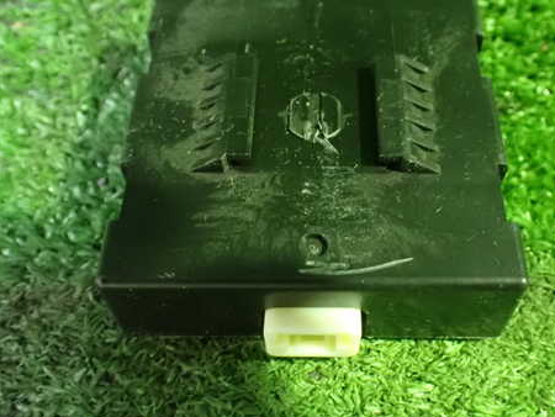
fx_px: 642
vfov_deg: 36.0
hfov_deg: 46.5
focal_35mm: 40
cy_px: 208
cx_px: 329
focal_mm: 5.4
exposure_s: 1/30
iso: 1600
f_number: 2.3
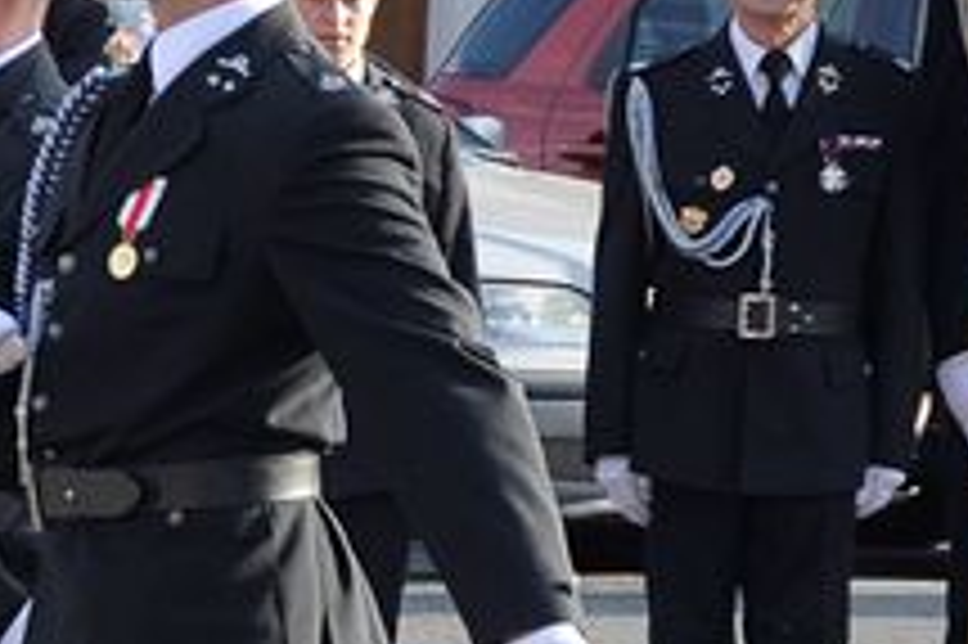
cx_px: -221
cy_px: 723
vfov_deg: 3.5
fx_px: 10505
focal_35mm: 391
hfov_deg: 5.3
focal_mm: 66
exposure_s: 1/400
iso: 400
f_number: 5.3
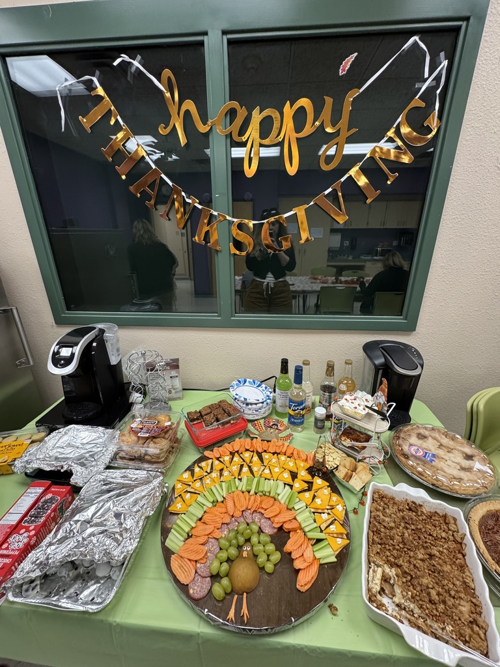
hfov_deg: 85.7
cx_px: 250
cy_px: 334
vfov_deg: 102.1
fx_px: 270
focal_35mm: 14
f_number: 2.2
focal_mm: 2.22
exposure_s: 1/120
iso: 250
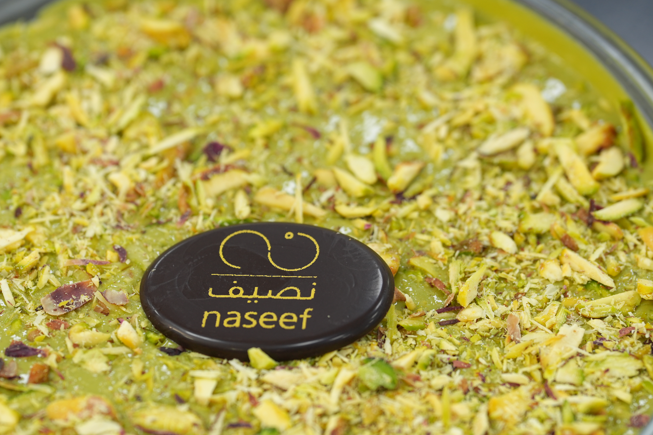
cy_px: 315
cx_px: 227
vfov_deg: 4.5
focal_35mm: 307
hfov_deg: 6.7
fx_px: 5568
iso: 320
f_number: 4
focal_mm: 200
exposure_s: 1/60
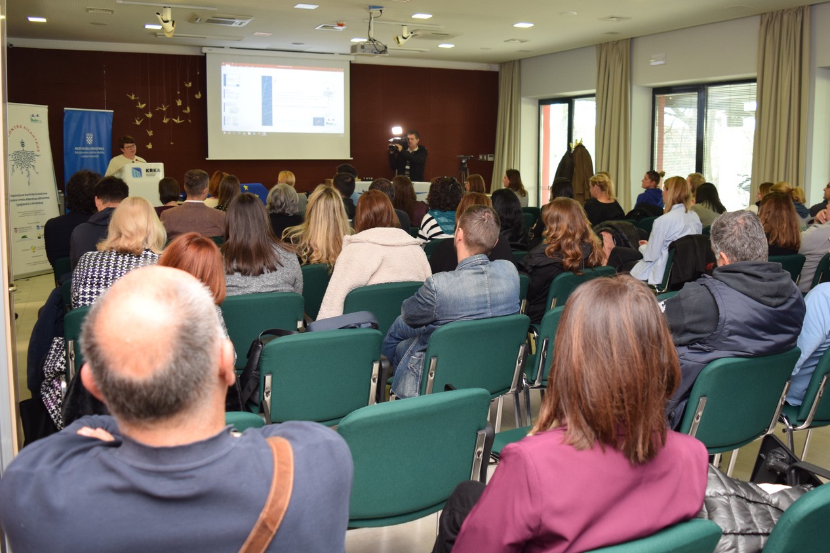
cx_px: 486
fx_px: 738
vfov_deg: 41.0
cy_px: 241
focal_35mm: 32
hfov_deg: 58.4
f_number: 4
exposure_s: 1/60
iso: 640
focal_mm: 18
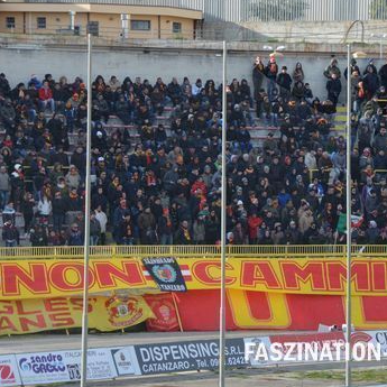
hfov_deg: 7.9
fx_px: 2792
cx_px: 247
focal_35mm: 221
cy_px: 205
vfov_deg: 7.9
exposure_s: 1/250
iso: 200
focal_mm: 105
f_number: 8
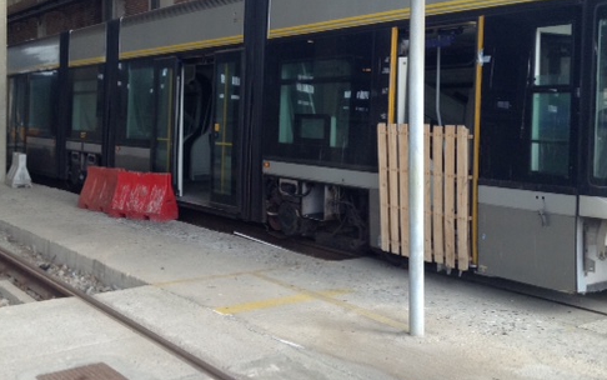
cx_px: 236
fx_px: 761
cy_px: 114
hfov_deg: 43.2
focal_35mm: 46
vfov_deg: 27.8
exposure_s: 1/120
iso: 64
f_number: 2.4
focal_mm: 3.3
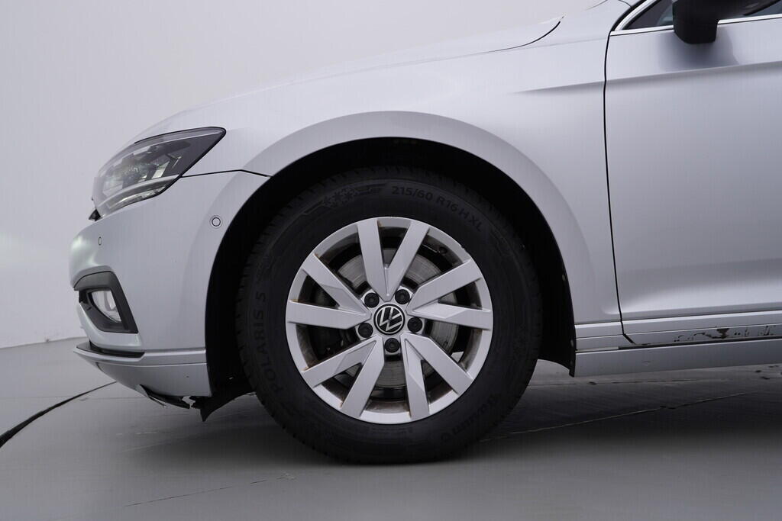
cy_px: 260
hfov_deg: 53.1
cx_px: 391
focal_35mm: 36
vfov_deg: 36.9
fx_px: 782
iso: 125
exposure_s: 1/100
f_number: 4.5
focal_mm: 24
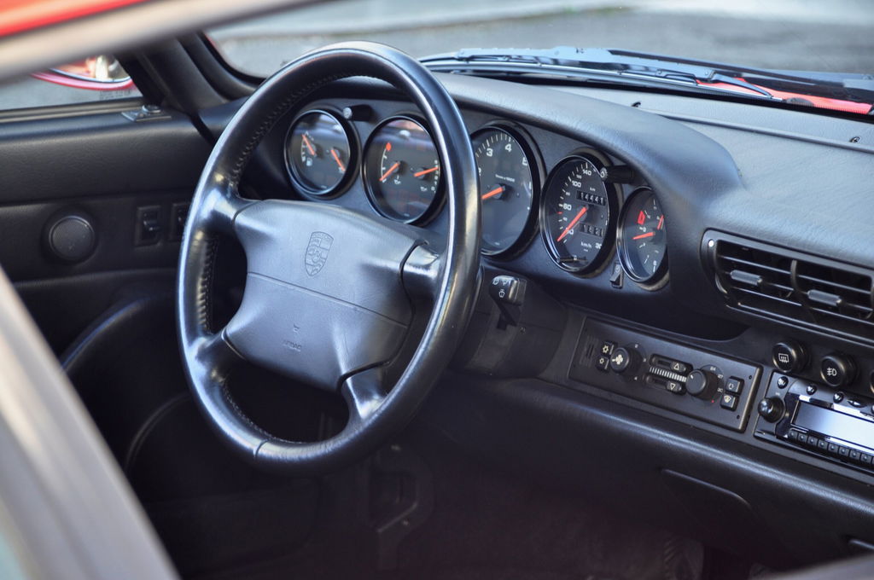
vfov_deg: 11.4
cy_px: 290
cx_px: 437
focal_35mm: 120
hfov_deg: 17.1
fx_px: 2910
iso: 500
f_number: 5.3
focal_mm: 80
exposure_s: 1/15
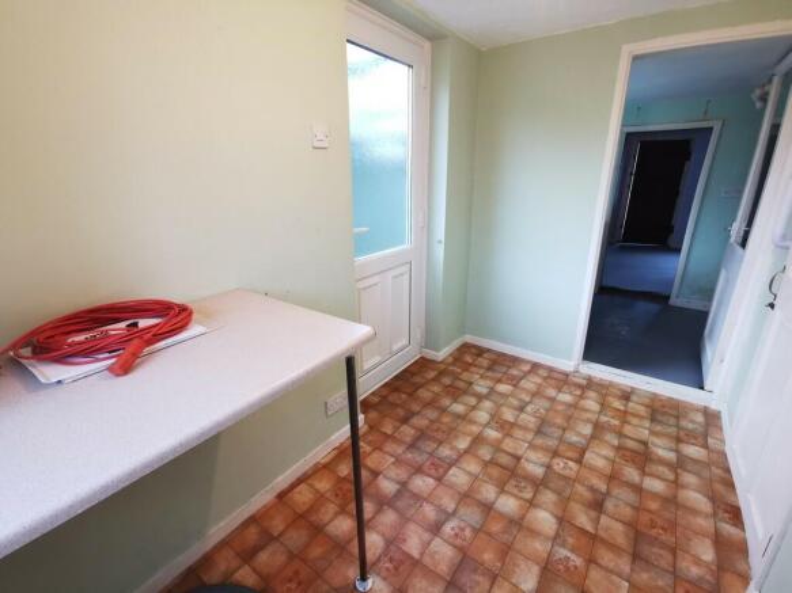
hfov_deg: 91.0
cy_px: 296
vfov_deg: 74.7
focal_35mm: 17
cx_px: 396
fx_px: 389
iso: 320
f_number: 2.2
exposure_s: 1/33.3
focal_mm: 2.26
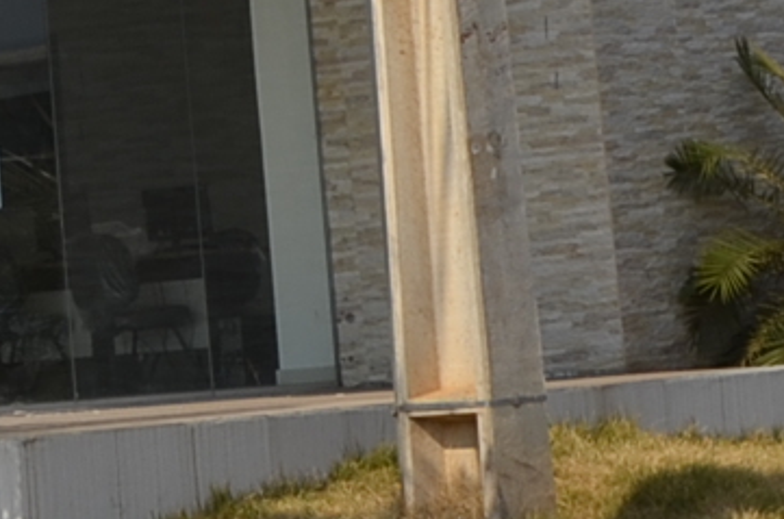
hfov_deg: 9.0
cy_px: -606
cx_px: -245
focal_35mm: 225
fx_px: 4889
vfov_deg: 5.9
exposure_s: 1/250
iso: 100
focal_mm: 22
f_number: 11
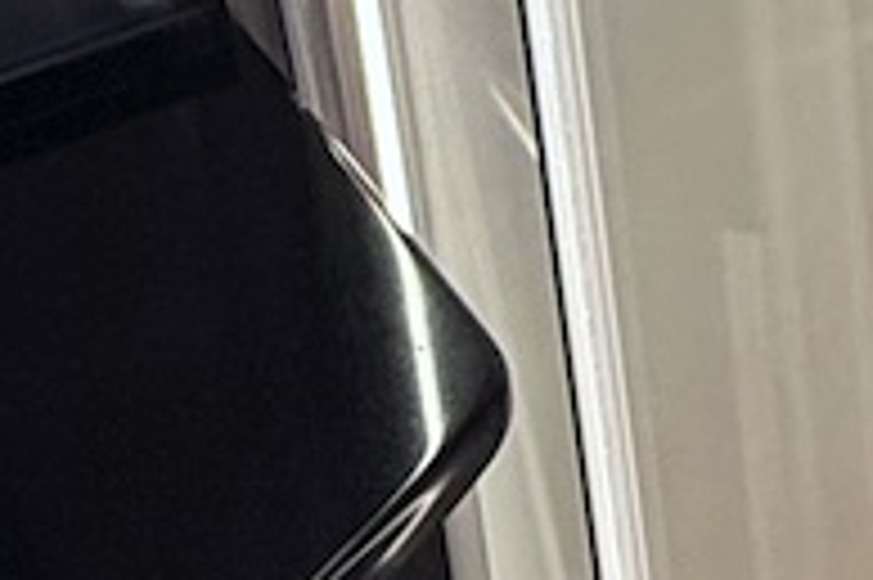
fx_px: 2423
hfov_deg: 17.5
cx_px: 1444
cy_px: -578
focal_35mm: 100
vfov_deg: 12.1
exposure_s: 1/120
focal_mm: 2.22
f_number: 2.2
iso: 125
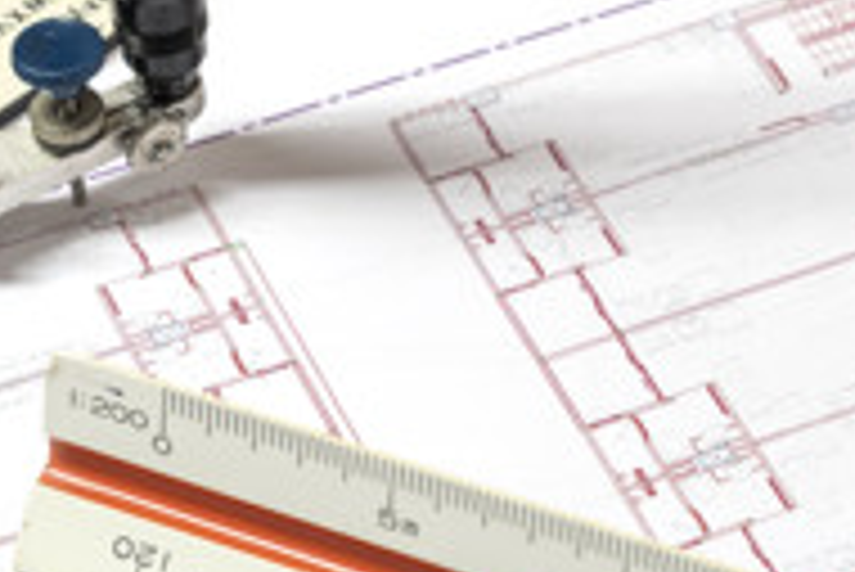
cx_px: 850
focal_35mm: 217
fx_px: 5158
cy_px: 209
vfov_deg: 6.3
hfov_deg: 9.4
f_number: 8
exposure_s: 1/2
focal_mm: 66
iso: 100
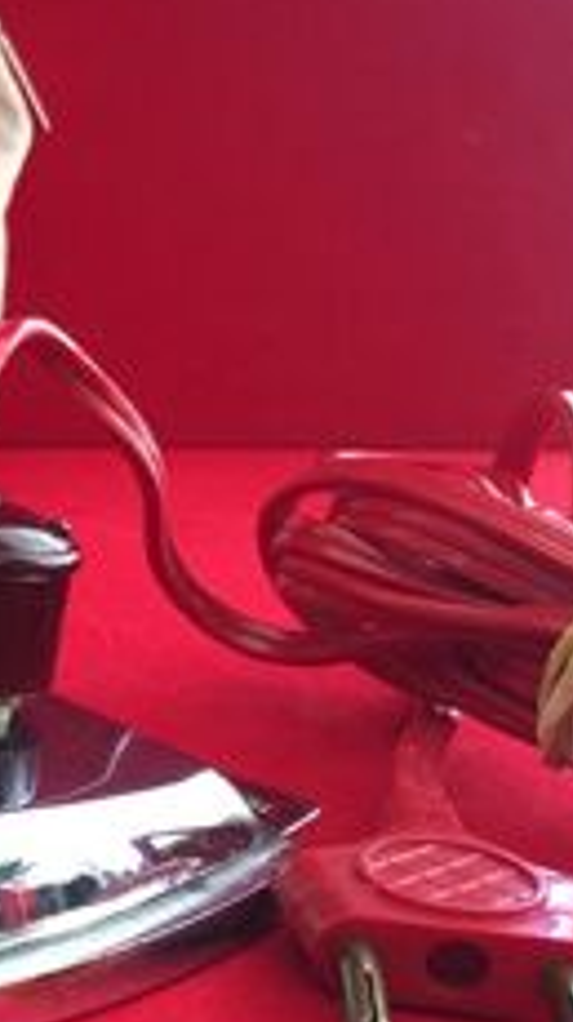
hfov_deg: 15.6
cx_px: -462
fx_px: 1787
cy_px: 555
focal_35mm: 66
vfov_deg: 31.9
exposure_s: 1/33
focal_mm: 4.15
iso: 64
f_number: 2.2
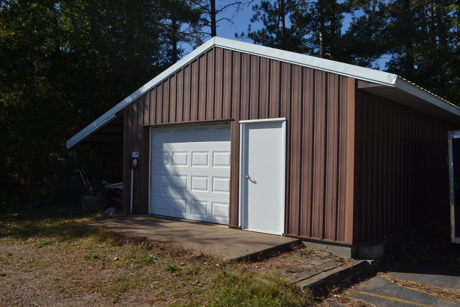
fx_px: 422
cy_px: 154
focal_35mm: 33
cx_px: 230
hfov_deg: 57.2
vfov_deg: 40.0
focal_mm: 22
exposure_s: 1/200
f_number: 9
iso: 100
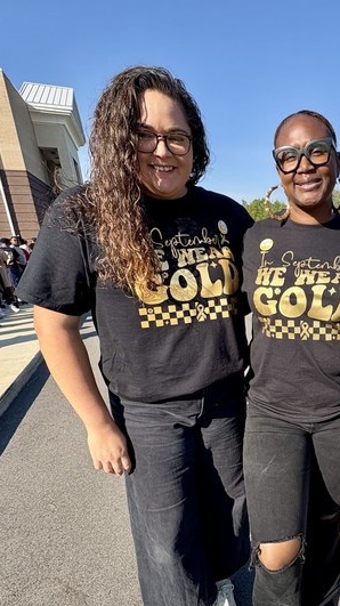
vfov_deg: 78.0
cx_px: 309
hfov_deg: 44.7
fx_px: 369
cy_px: 356
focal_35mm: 23
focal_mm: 2.22
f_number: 2.2
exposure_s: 1/858
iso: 40
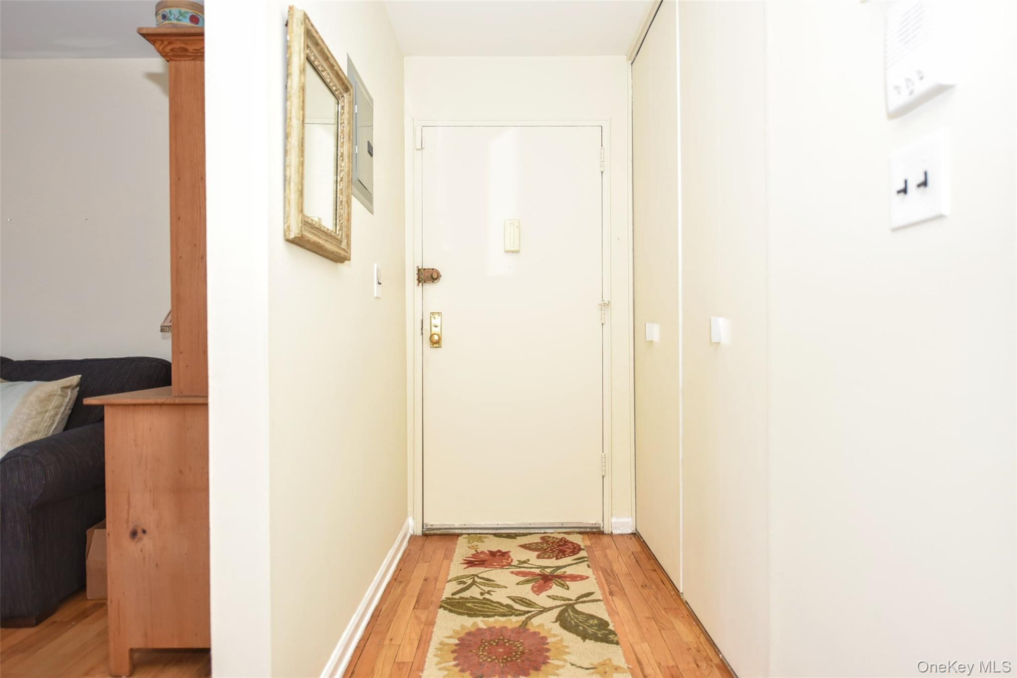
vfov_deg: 59.5
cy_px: 339
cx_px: 508
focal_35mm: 21
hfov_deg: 81.2
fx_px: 593
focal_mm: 21
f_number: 2.8
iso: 900
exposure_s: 1/60
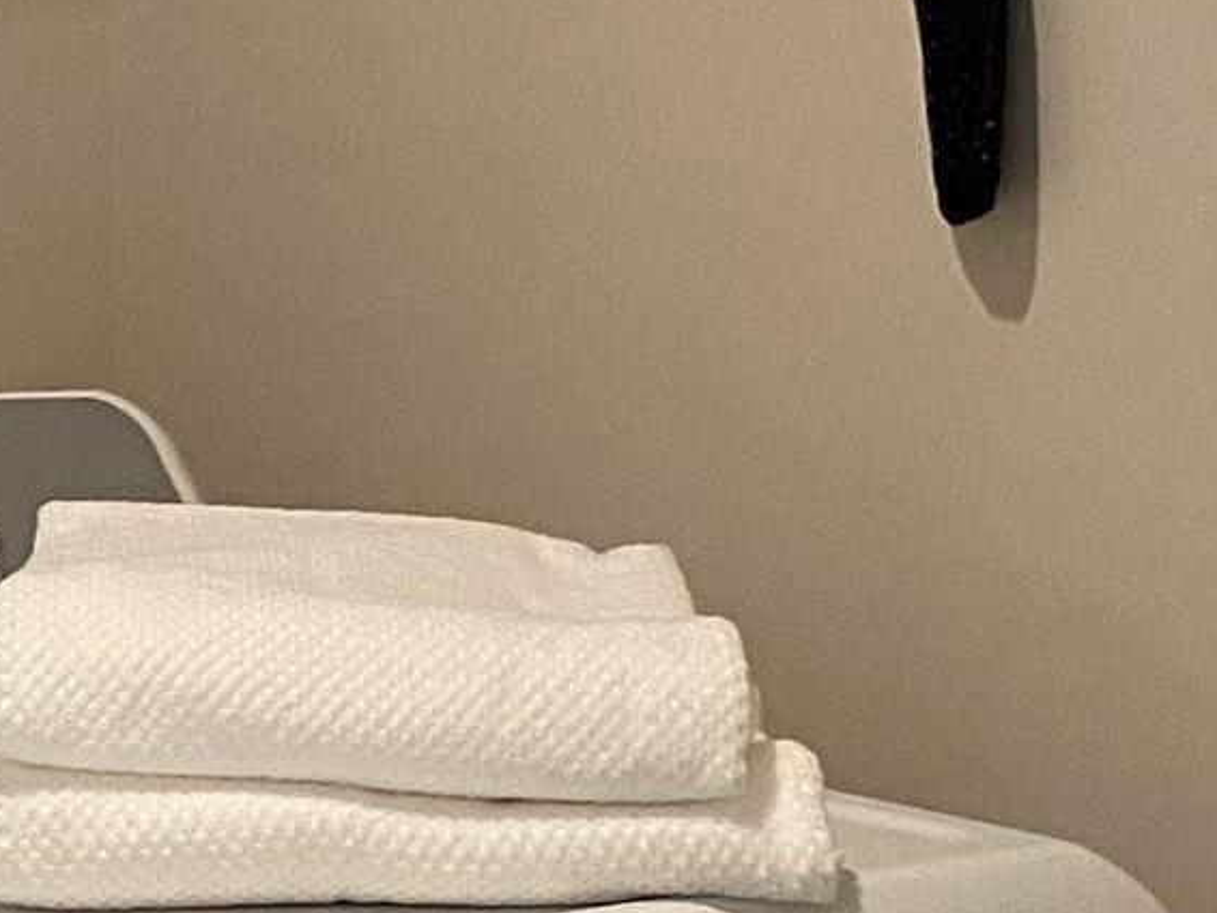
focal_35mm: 141
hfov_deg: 11.9
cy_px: 537
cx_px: -1494
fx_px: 4959
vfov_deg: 10.5
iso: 200
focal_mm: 4.25
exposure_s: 1/60
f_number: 1.8
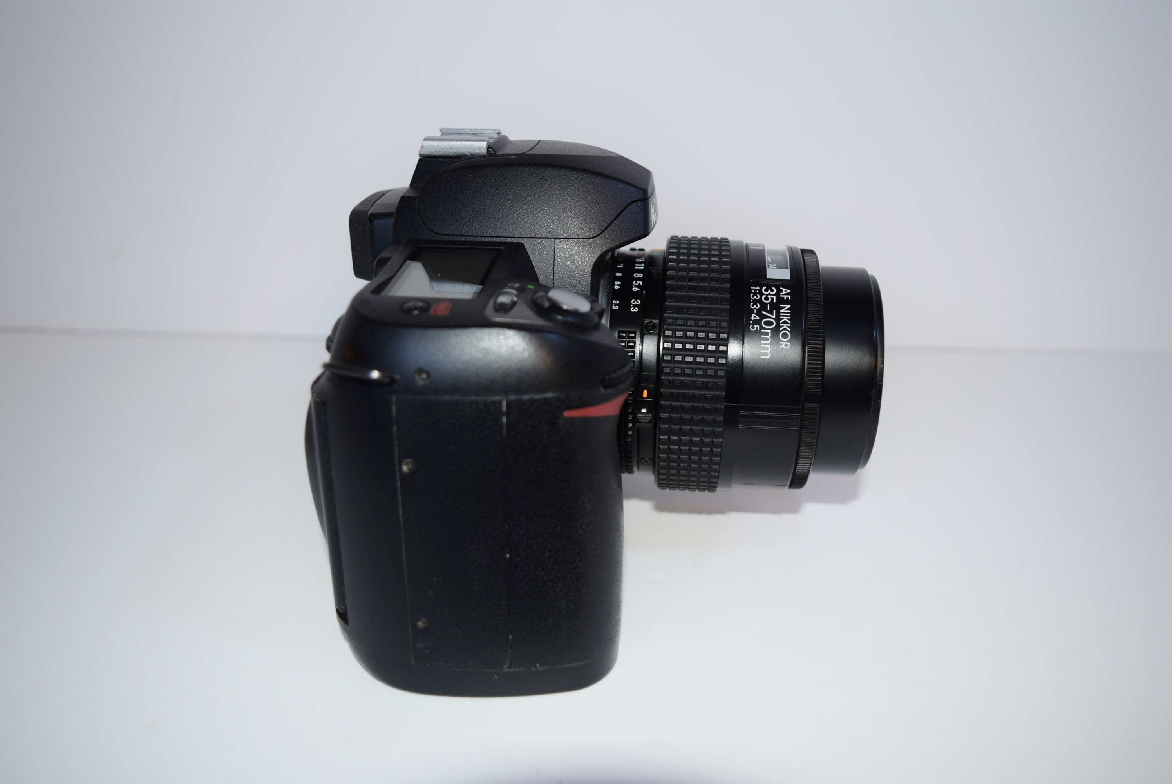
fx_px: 1026
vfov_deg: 41.8
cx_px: 586
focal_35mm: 32
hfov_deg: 59.5
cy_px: 392
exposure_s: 1/100
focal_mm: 21
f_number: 5
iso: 100
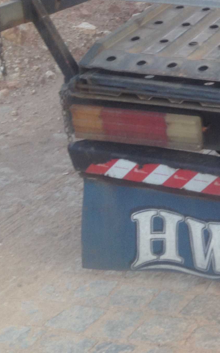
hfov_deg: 13.4
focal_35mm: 89
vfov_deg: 23.3
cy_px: 164
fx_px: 854
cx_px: 382
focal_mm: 4.28
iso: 50
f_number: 2.4
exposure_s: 1/201
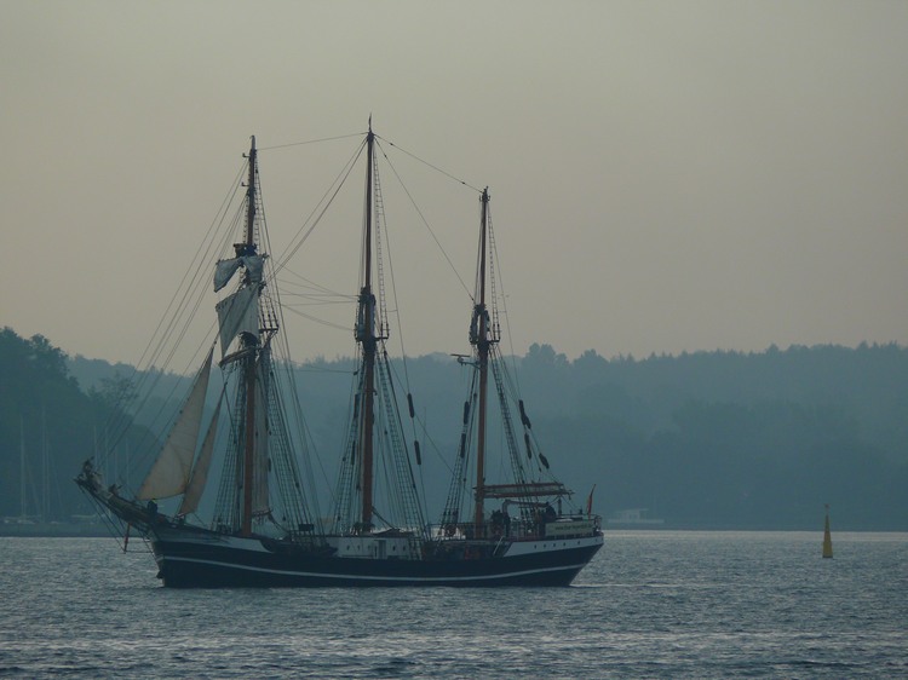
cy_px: 340
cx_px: 454
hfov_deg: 5.0
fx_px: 10332
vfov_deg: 3.8
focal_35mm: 394
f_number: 4.5
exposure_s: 1/200
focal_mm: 83.2
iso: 100
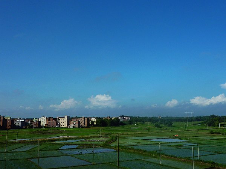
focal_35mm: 39
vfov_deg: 36.8
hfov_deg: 47.9
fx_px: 255
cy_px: 84
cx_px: 113
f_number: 5
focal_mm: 4.4
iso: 80
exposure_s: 1/640
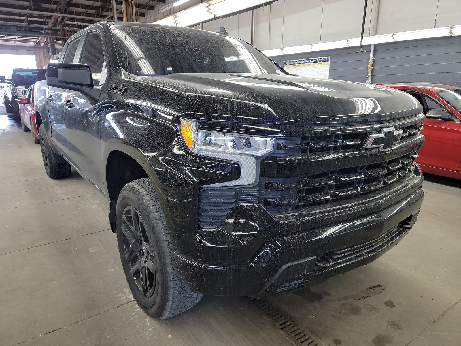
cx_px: 230
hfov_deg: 71.6
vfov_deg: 56.8
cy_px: 173
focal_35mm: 24
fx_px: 320
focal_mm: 6.7
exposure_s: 1/59
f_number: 1.8
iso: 127
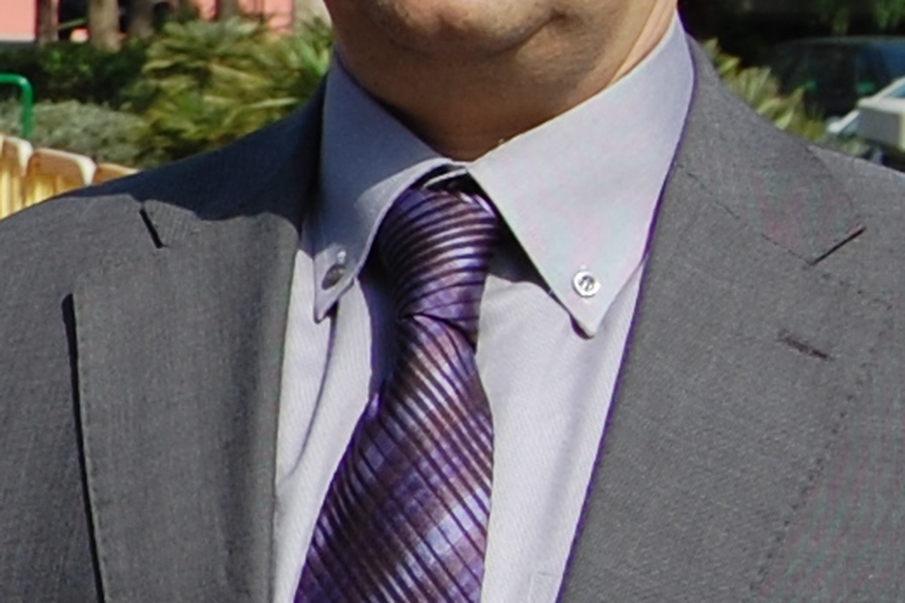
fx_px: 5654
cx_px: -1117
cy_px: 394
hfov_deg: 8.5
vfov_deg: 6.1
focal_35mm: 225
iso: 200
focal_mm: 26
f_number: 9
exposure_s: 1/320
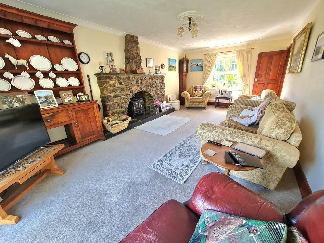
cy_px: 122
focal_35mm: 13
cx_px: 162
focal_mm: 2.2
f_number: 2.2
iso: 100
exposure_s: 1/50
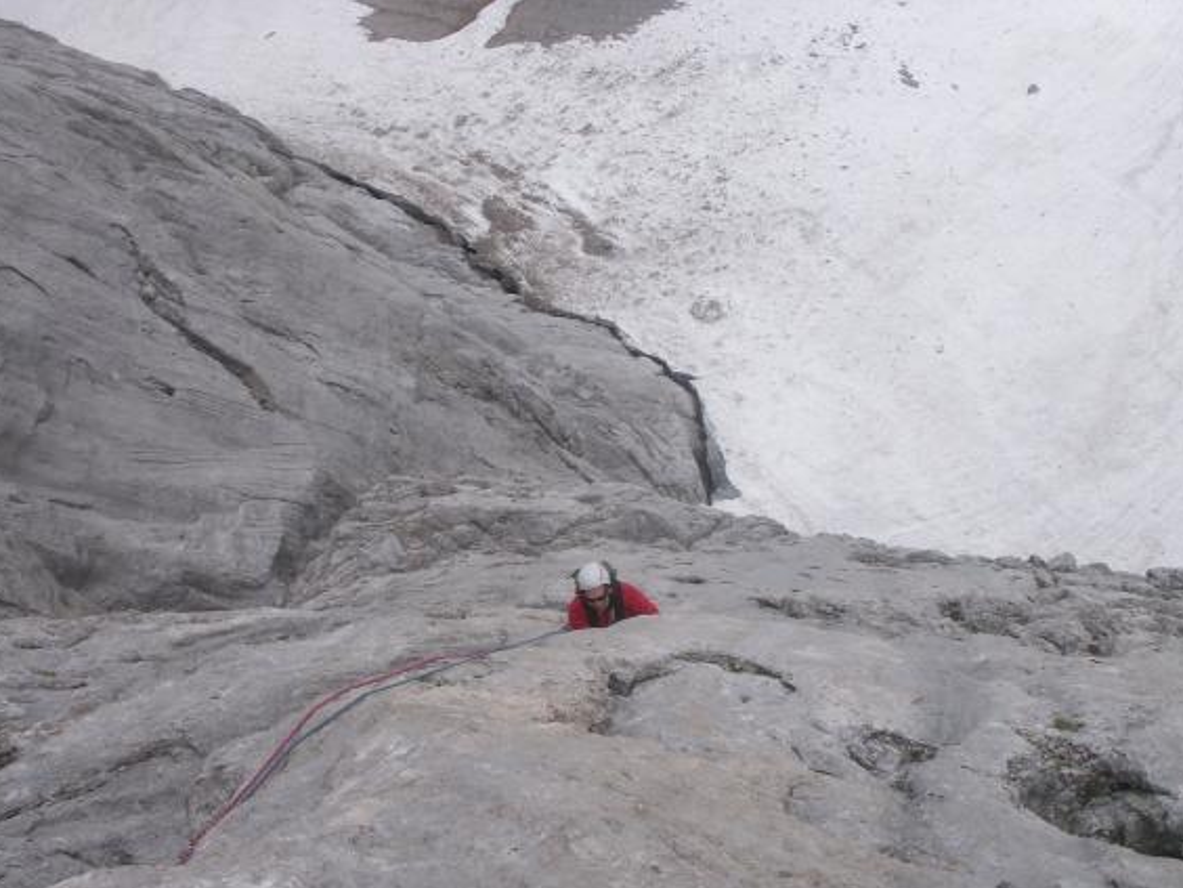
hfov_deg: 44.7
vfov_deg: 34.3
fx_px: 1435
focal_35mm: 42
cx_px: 659
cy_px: 468
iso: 50
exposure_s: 1/250
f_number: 7.1
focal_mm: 7.7
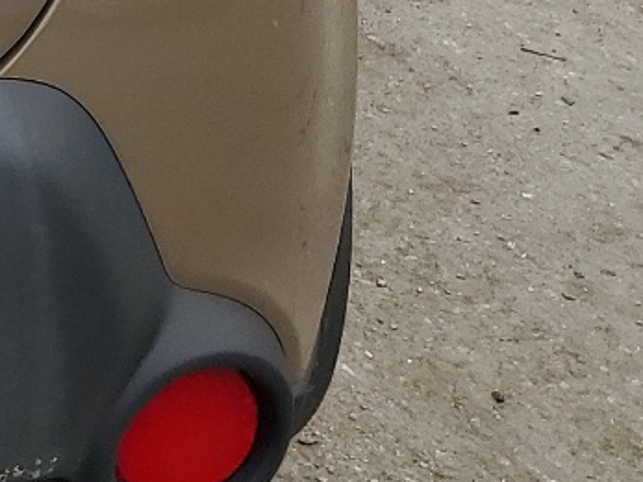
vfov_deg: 11.2
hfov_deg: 13.2
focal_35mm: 120
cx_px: -797
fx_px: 2228
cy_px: -460
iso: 50
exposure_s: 1/2000
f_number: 1.5
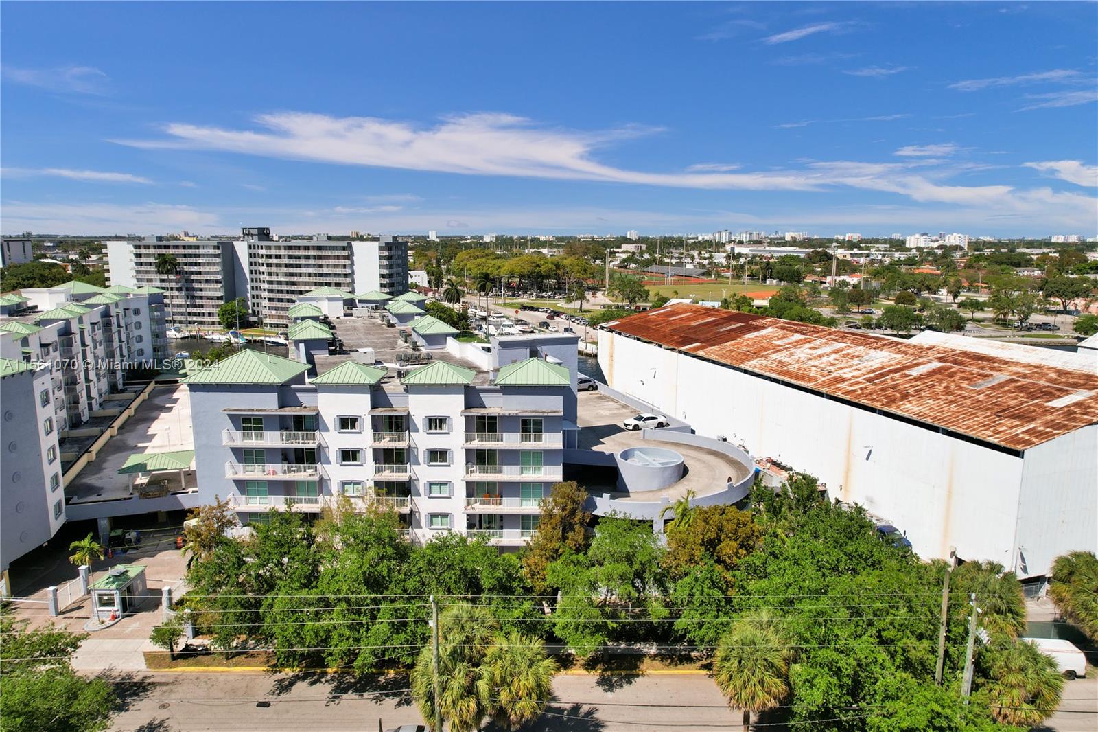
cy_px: 366
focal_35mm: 22
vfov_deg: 57.2
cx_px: 549
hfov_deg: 78.6
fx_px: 671
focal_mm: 8.38
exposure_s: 1/2500
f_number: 2.8
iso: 100
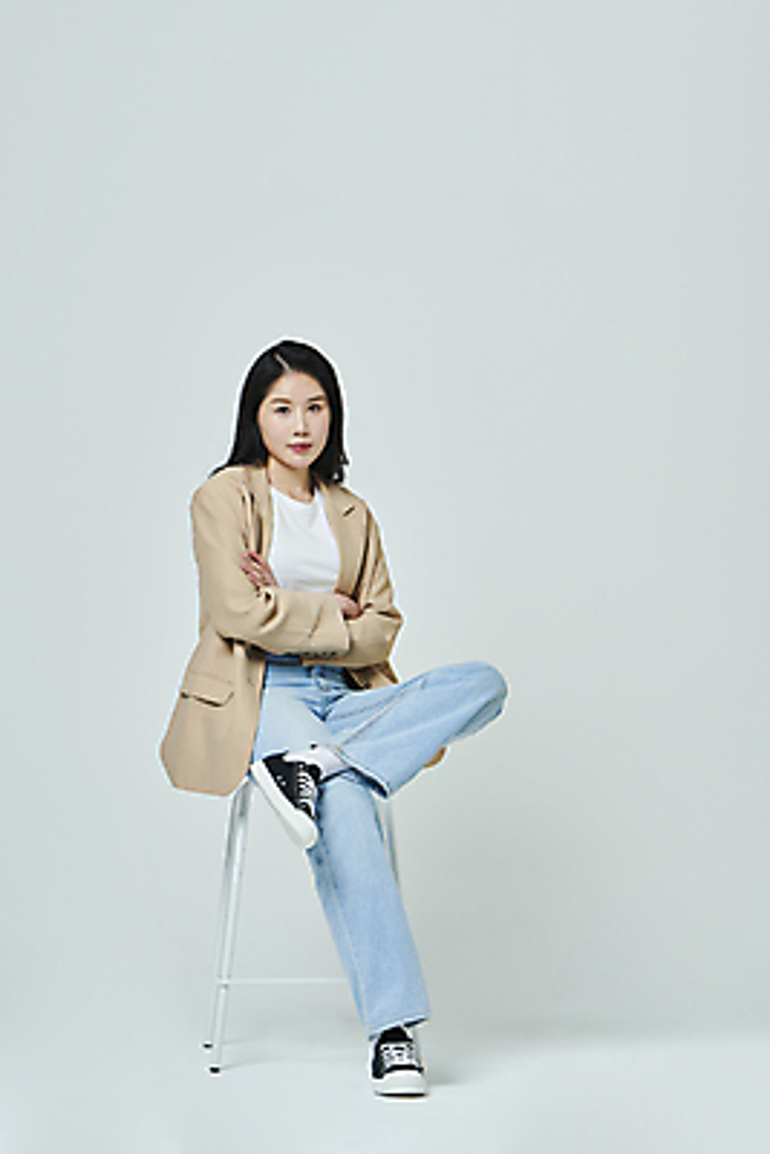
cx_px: 385
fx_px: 2244
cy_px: 577
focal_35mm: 70
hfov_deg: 19.5
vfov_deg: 28.8
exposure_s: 1/125
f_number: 11
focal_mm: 70
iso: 100
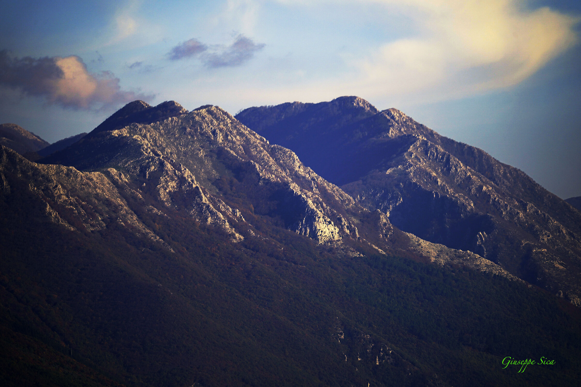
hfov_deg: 5.2
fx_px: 6455
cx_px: 290
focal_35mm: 400
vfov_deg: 3.4
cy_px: 194
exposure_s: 1/1000
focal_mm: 400
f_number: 6.3
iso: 125
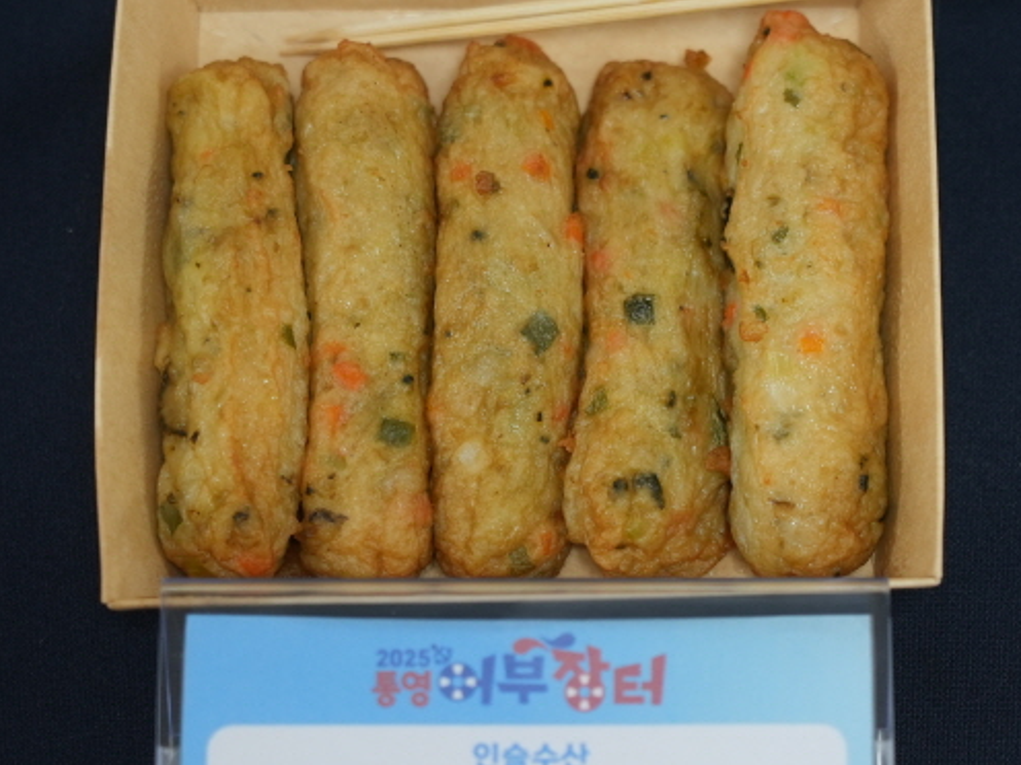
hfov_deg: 13.0
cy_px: 413
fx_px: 4483
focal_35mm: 152
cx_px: 572
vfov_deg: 9.8
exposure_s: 1/100
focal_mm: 98
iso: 800
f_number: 4
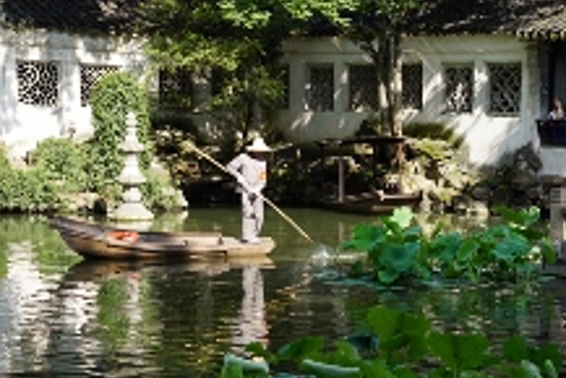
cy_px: 267
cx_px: 196
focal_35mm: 138
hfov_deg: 14.8
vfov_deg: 9.9
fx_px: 2171
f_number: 7.1
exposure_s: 1/100
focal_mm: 50
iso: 100
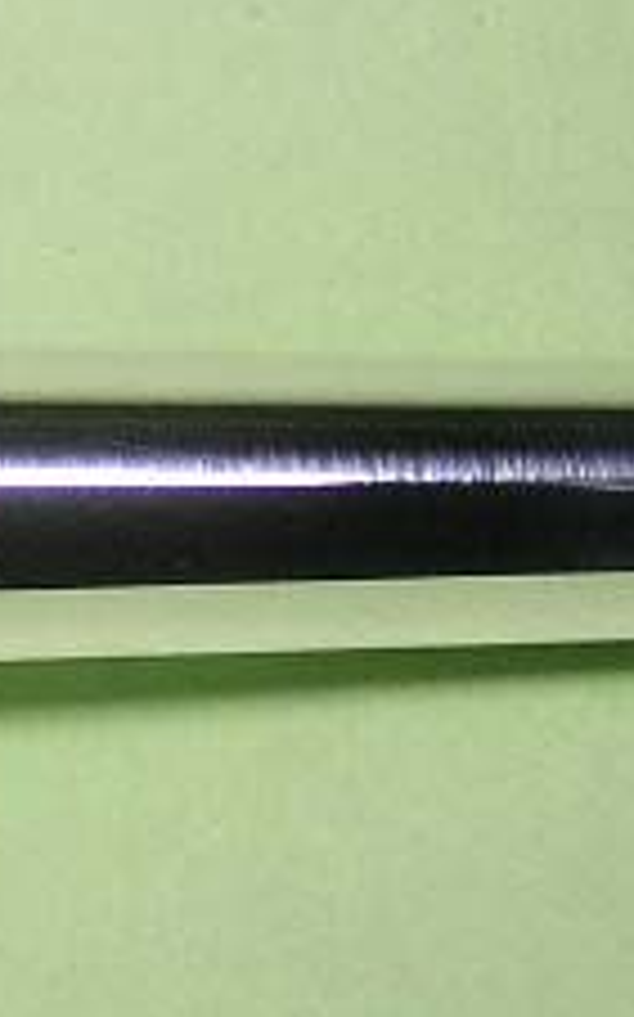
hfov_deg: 7.4
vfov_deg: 12.0
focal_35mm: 174
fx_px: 4816
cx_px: -211
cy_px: 387
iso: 100
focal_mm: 7.6
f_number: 3.3
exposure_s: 1/67.7
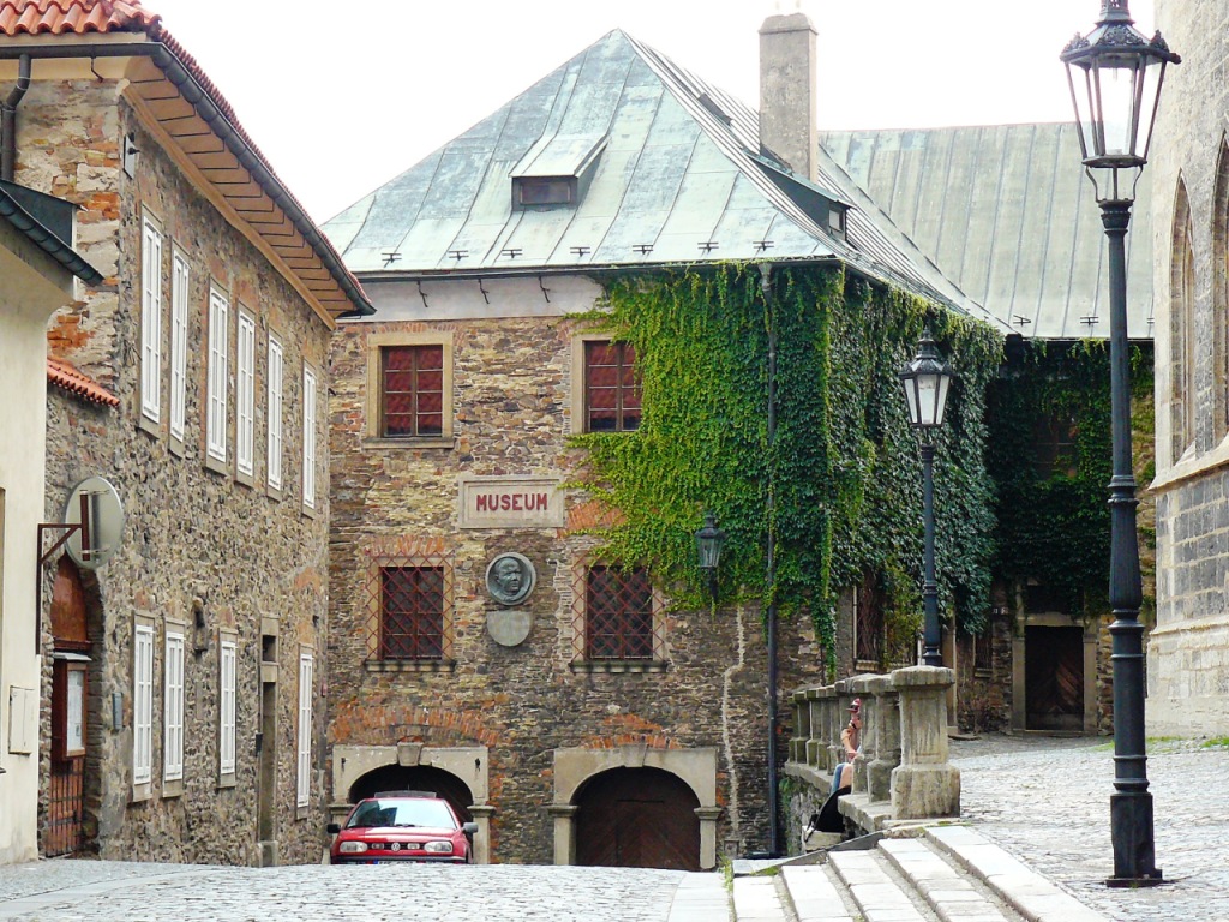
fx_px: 3586
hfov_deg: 19.4
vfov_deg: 14.6
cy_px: 461
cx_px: 614
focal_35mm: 101
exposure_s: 1/25
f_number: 3.2
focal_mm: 14
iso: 200
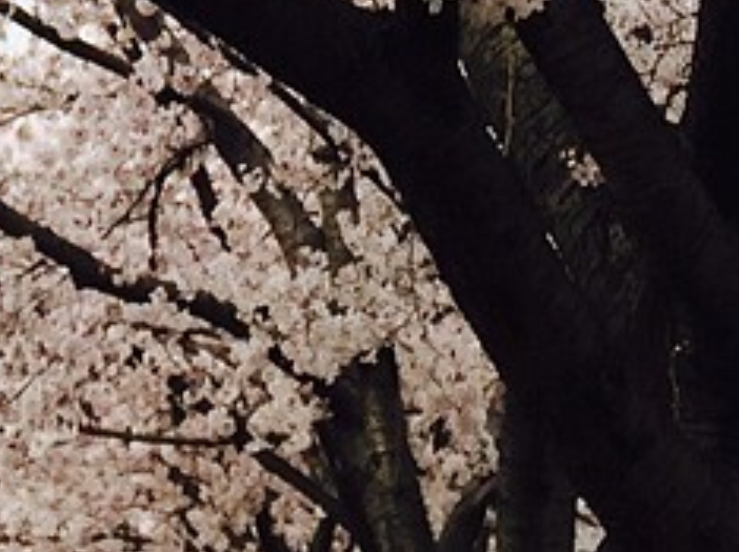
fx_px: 3178
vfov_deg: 9.3
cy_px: -593
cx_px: -167
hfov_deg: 12.9
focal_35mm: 149
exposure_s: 1/1319
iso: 32
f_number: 2.2
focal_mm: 4.15
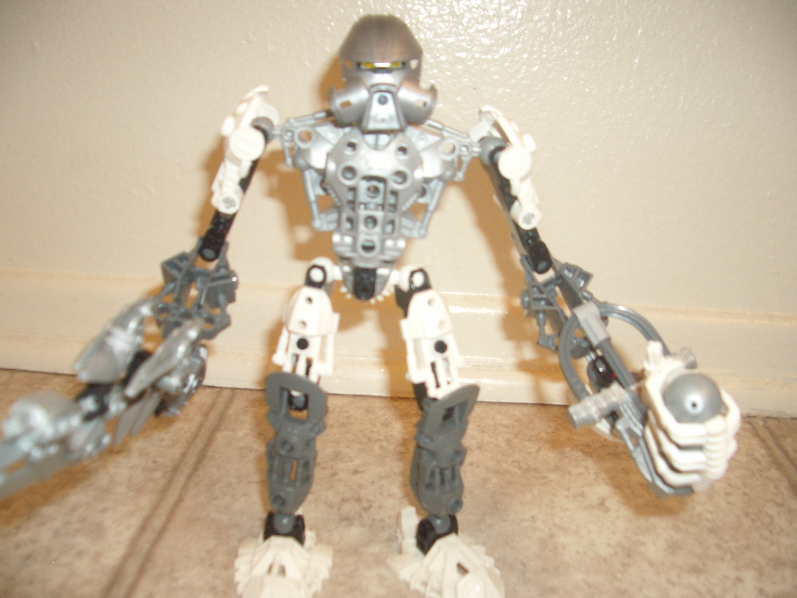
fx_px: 806
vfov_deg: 40.7
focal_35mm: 35
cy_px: 299
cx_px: 398
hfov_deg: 52.6
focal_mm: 5.8
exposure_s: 1/60
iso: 100
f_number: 2.6
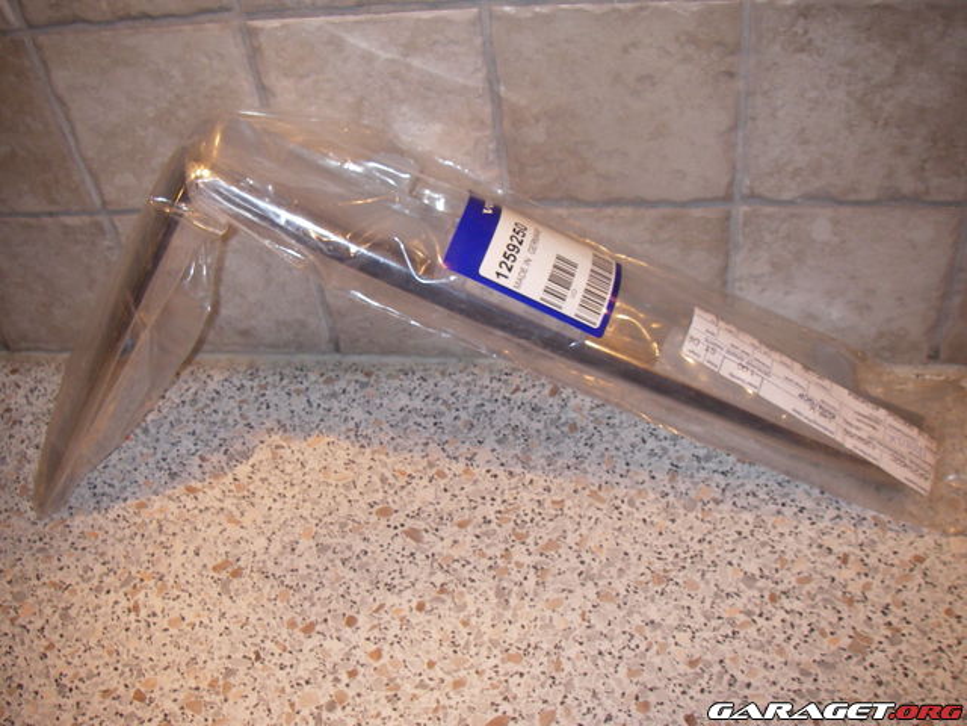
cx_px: 484
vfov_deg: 37.7
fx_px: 1062
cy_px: 363
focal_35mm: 38
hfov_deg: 49.0
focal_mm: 6.3
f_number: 3.3
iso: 160
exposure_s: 1/40
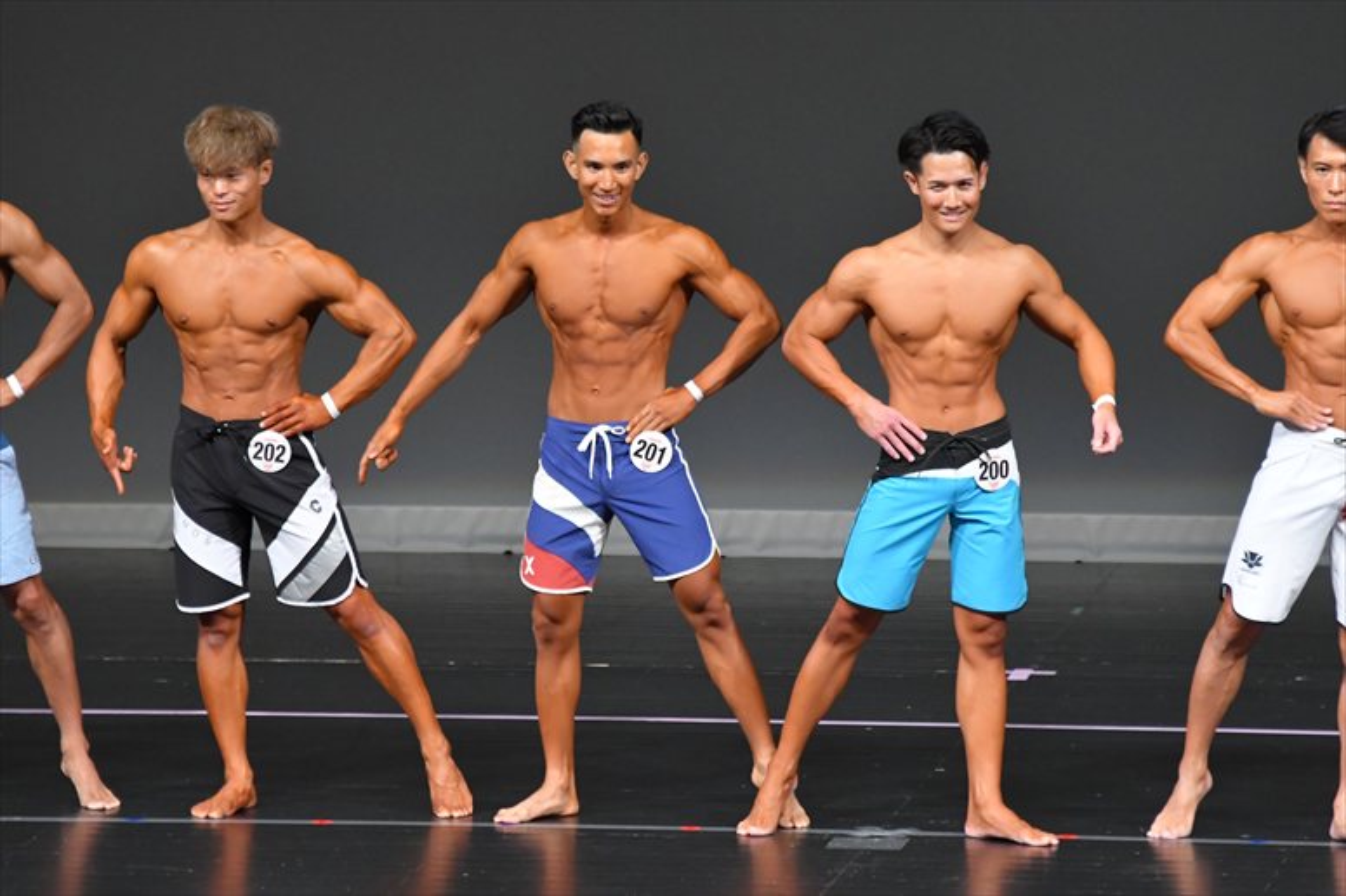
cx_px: 673
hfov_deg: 6.5
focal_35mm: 315
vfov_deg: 4.4
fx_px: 11772
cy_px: 448
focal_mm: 210
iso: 4000
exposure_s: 1/400
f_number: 5.6
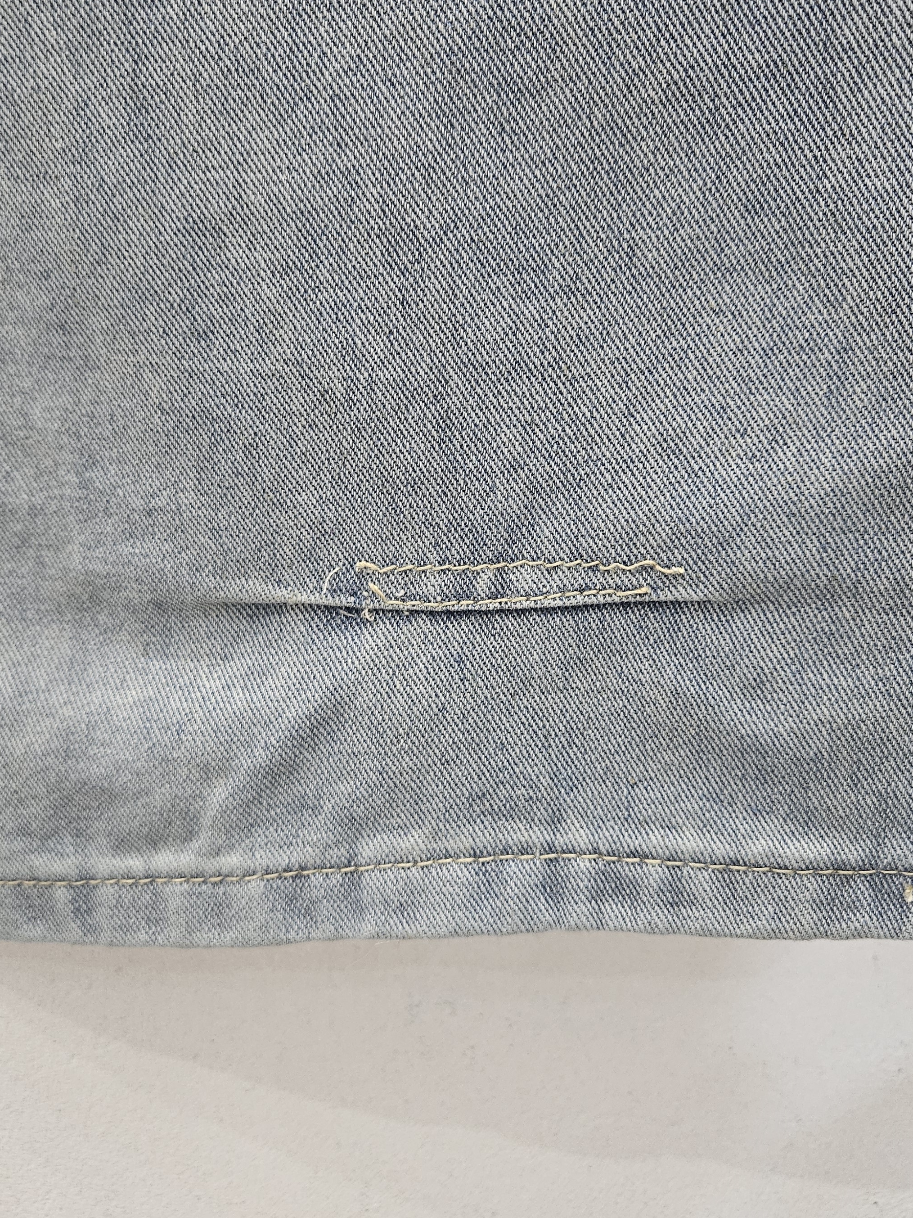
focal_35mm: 34
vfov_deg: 53.9
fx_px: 1196
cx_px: 467
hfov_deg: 41.8
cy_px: 555
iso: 800
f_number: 1.8
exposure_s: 1/120
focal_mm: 5.4
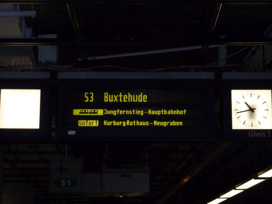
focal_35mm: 104
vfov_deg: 14.2
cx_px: 136
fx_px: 816
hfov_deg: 18.9
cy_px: 102
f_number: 4.3
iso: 400
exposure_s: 1/80
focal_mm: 17
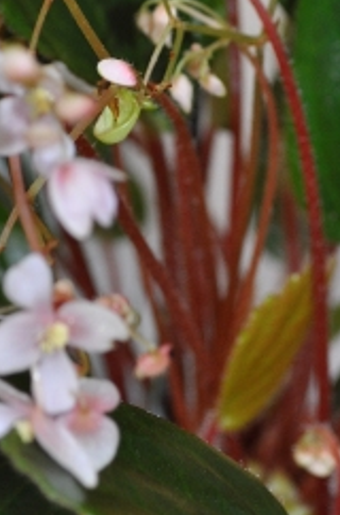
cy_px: 157
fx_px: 2151
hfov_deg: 9.0
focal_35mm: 151
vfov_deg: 13.6
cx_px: 192
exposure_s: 1/60
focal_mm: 38
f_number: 5
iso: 560
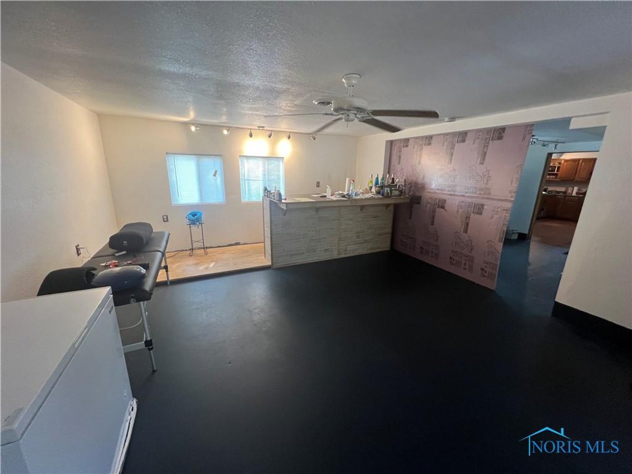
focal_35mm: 13
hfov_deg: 106.2
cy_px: 237
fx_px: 237
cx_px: 316
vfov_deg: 89.9
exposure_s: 1/60
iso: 250
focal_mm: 1.57
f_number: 1.8
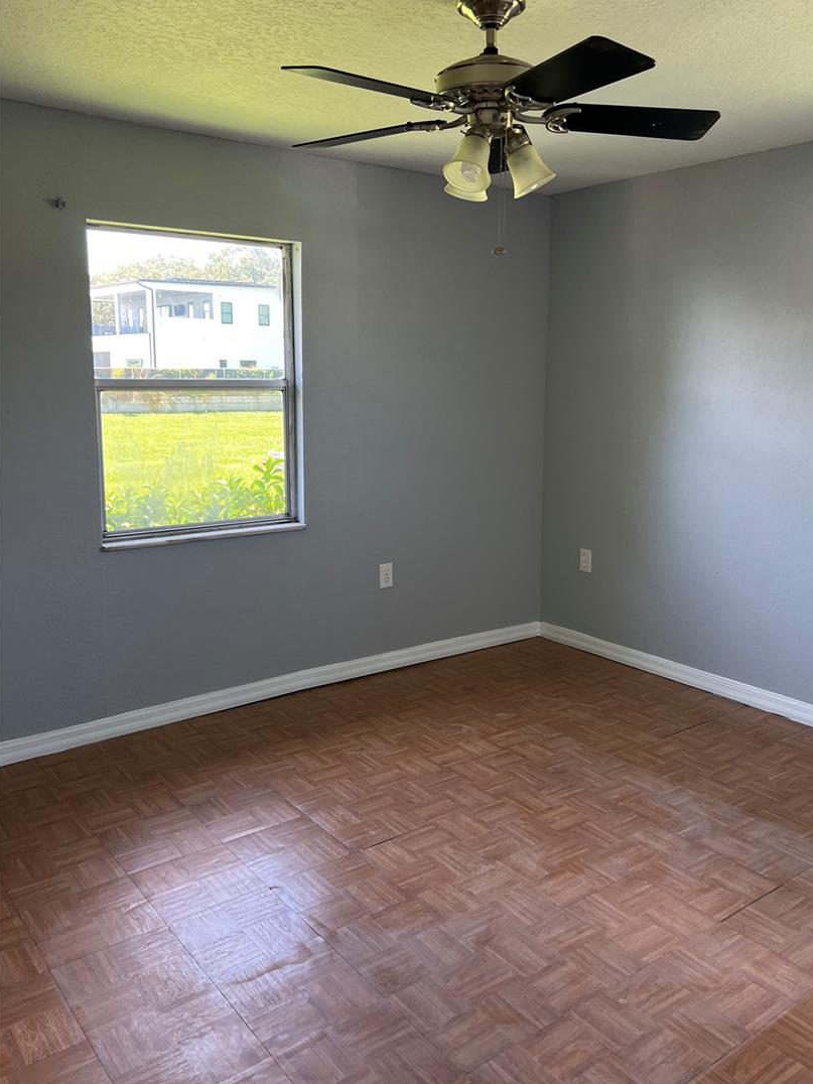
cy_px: 508
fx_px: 908
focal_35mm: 29
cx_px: 449
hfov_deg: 48.1
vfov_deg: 61.6
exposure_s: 1/121
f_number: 1.5
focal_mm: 5.7
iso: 100
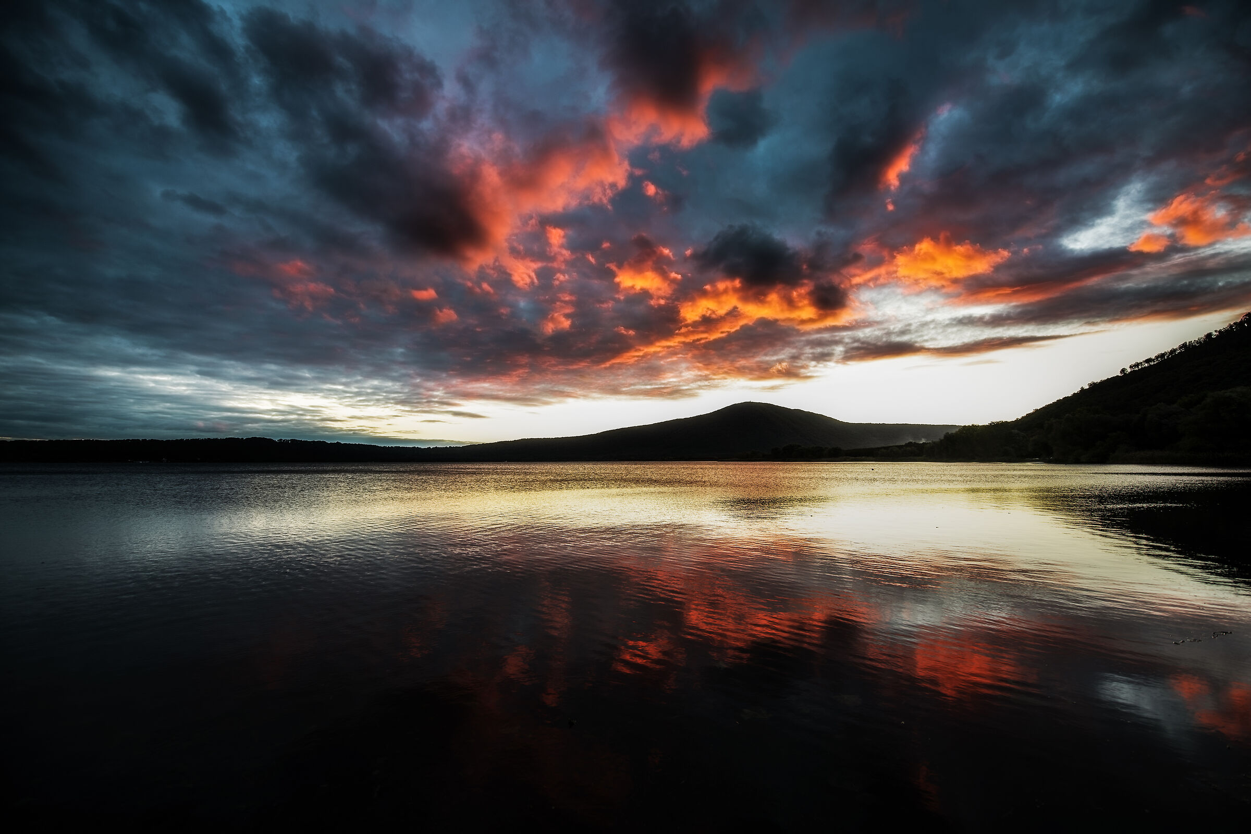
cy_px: 417
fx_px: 486
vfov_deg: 81.2
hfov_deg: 104.3
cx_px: 626
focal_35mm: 14
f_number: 3.2
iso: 64
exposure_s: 1/50
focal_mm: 14
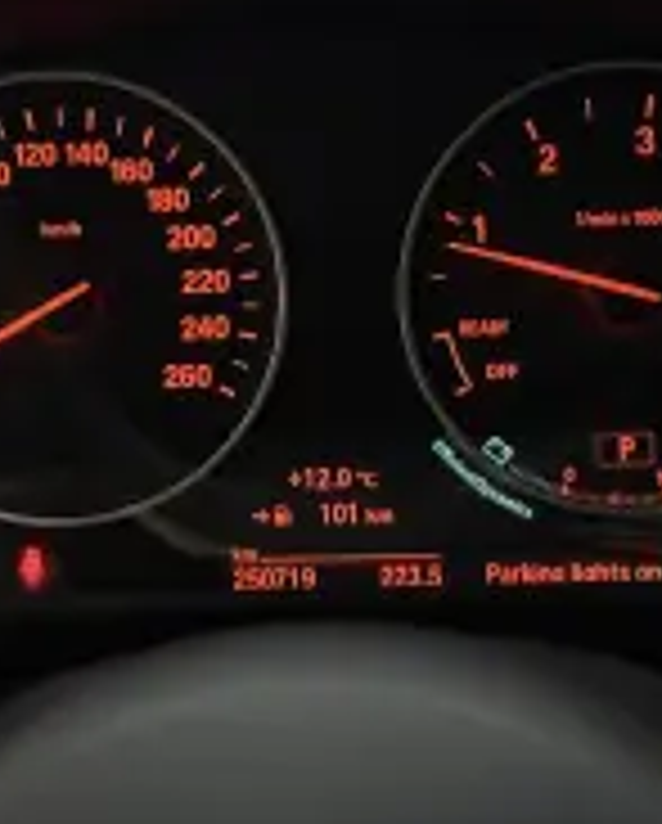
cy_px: 378
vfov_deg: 20.8
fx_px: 2248
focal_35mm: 92
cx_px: 342
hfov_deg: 16.8
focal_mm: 6.76
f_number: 1.78
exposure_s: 1/33
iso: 400
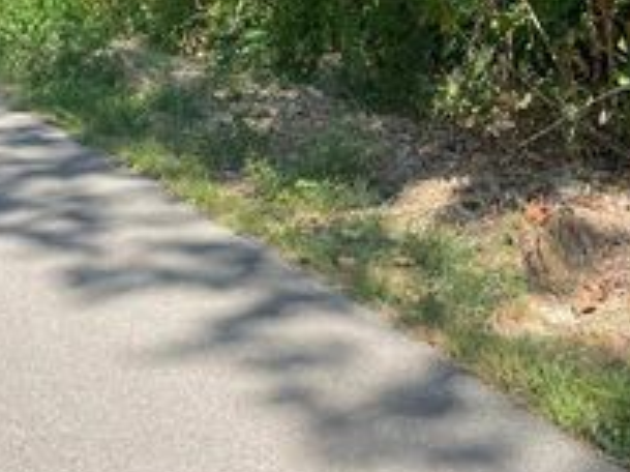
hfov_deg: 30.1
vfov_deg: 21.9
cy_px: -17
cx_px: 410
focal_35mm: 64
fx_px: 1164
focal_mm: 4.2
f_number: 1.6
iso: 32
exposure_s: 1/955
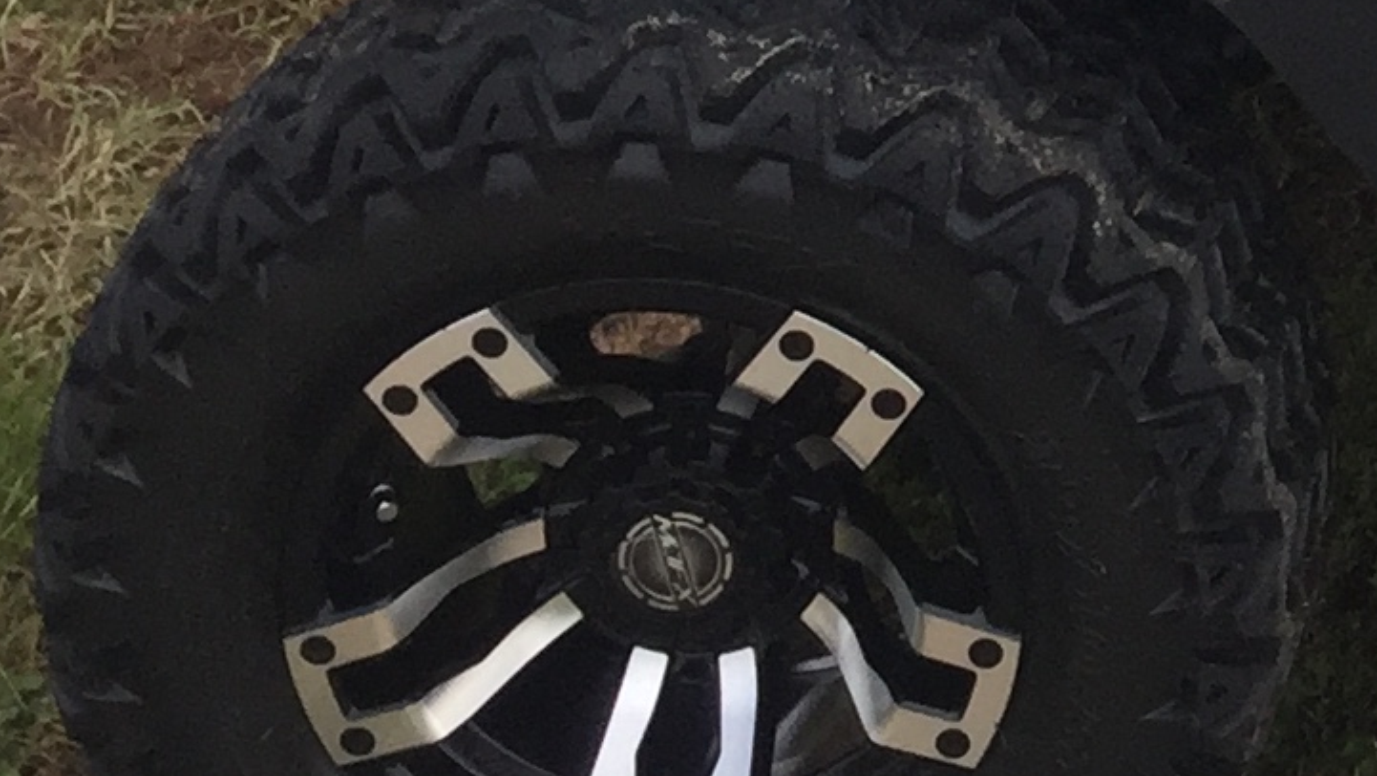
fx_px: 5223
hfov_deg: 13.3
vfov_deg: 8.0
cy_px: -925
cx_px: 2597
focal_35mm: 143
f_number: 2.2
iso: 32
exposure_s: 1/377
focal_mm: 4.15
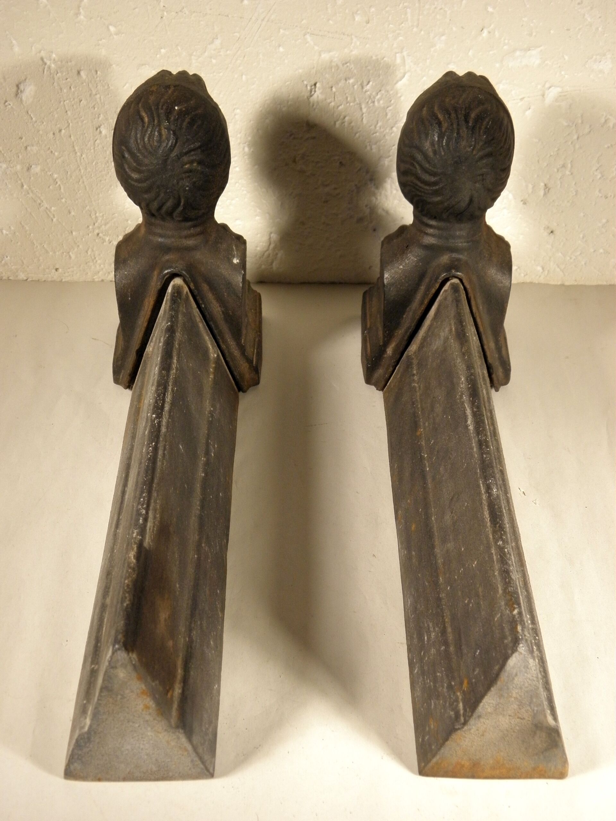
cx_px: 308
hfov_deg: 32.9
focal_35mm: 44
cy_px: 410
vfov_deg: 42.9
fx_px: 1044
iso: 160
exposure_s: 1/40
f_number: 3.9
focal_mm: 7.9
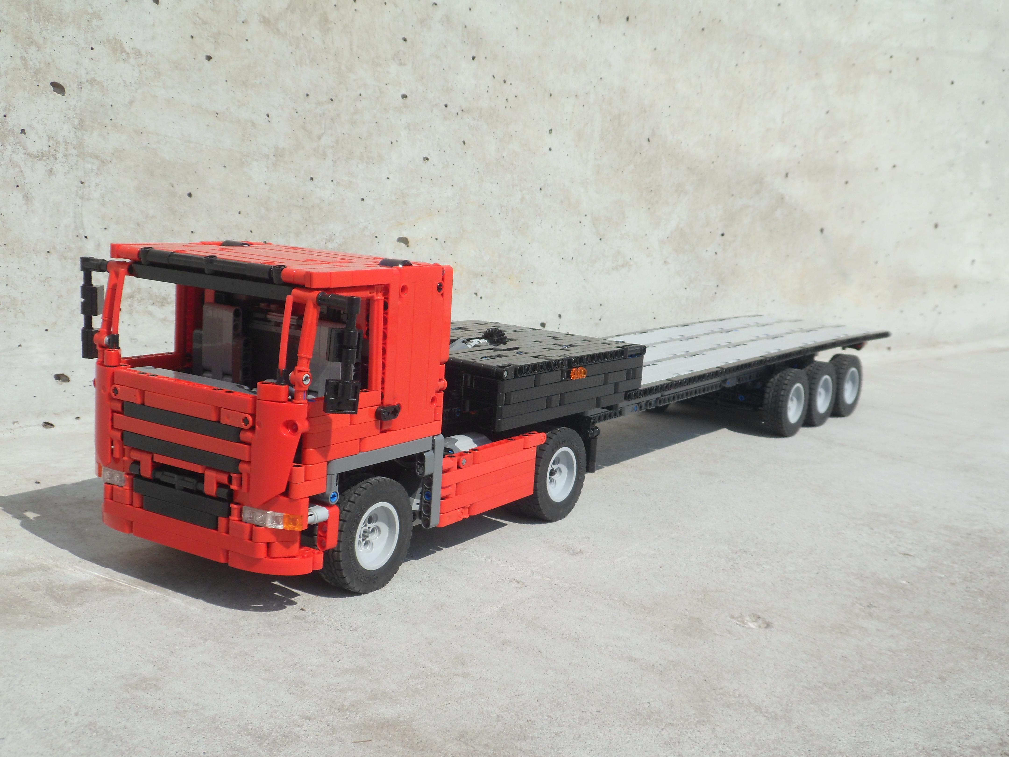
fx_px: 1224
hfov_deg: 44.8
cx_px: 504
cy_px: 378
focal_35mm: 42
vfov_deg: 34.3
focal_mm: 6.5
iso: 80
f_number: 11.3
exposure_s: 1/125
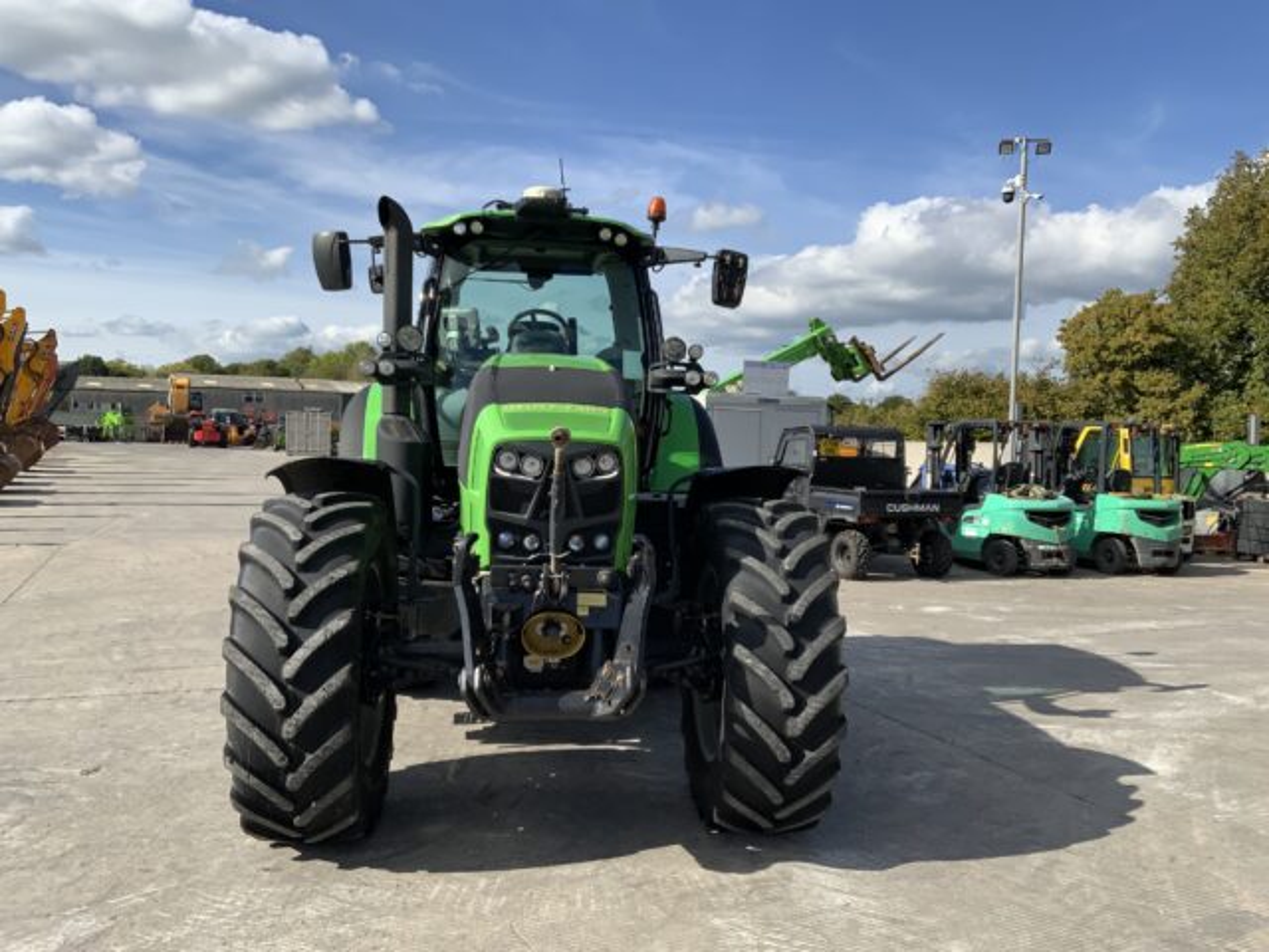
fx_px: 1063
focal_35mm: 29
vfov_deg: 48.2
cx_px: 634
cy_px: 476
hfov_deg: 61.7
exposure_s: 1/1848
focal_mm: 3
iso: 16
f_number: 1.8
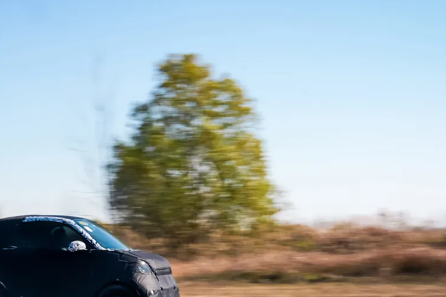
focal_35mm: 68
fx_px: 842
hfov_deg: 28.5
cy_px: 230
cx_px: 47
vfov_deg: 19.8
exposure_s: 1/60
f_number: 22
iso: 125
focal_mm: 30
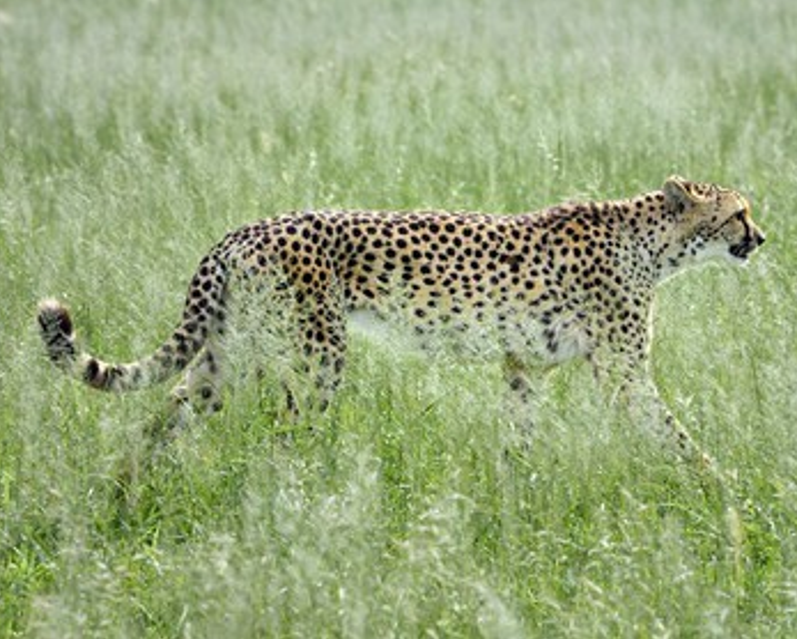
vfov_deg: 6.8
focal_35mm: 227
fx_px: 5358
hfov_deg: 8.5
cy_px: 320
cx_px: 450
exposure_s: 1/500
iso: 400
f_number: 7.1
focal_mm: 200
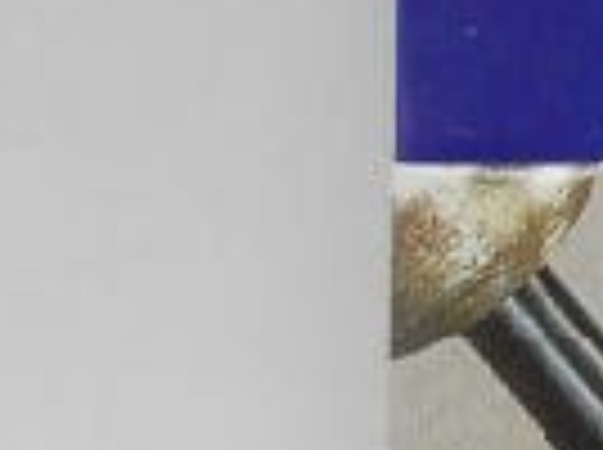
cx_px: 1107
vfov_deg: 4.8
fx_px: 5321
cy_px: 148
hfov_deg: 6.3
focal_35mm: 306
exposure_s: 1/30
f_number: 3.1
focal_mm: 6.72
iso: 200
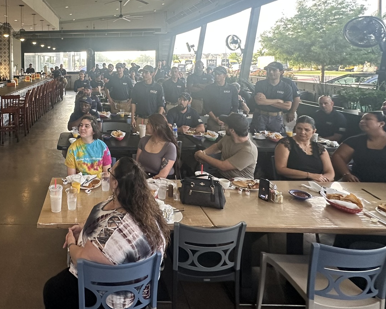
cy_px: 66
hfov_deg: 60.7
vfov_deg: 51.8
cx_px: 77
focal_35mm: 26
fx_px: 297
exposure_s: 1/120
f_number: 2.2
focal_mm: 2.22
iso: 200
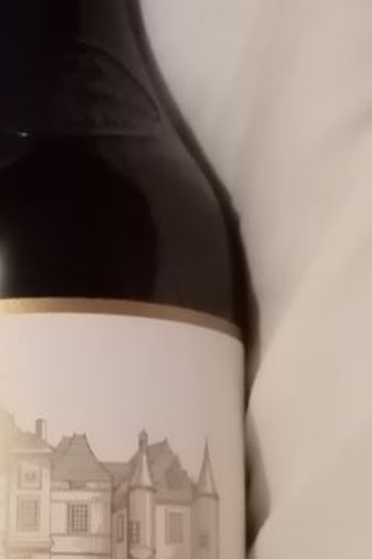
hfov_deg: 17.4
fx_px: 1193
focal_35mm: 77
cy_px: 414
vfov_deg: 26.0
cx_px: 21
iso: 2231
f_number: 1.8
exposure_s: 1/14.3
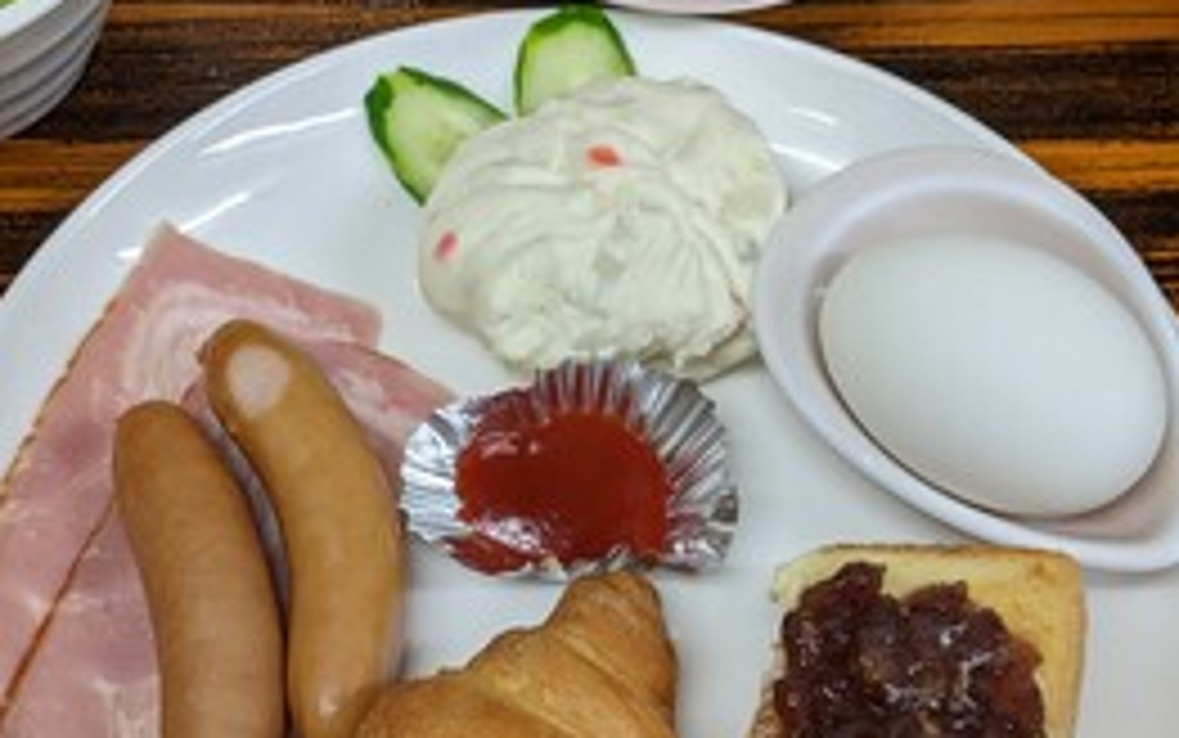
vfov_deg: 26.9
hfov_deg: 41.8
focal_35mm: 48
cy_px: 374
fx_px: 1543
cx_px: 630
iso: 243
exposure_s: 1/120
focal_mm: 4.44
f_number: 1.8
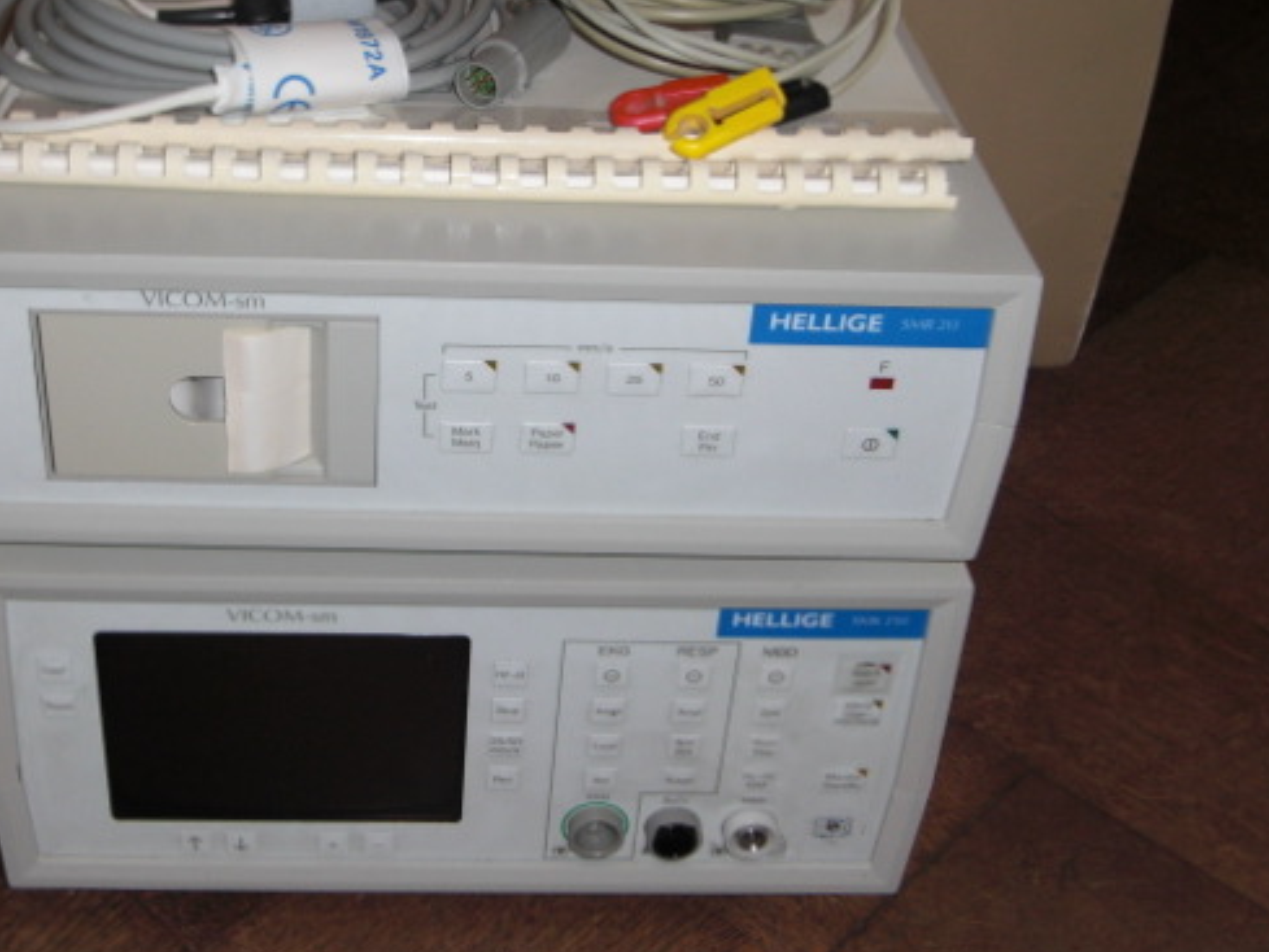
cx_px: 472
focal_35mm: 51
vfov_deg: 28.5
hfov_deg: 37.2
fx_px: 1870
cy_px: 384
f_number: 3
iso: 100
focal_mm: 6.9
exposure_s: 1/60
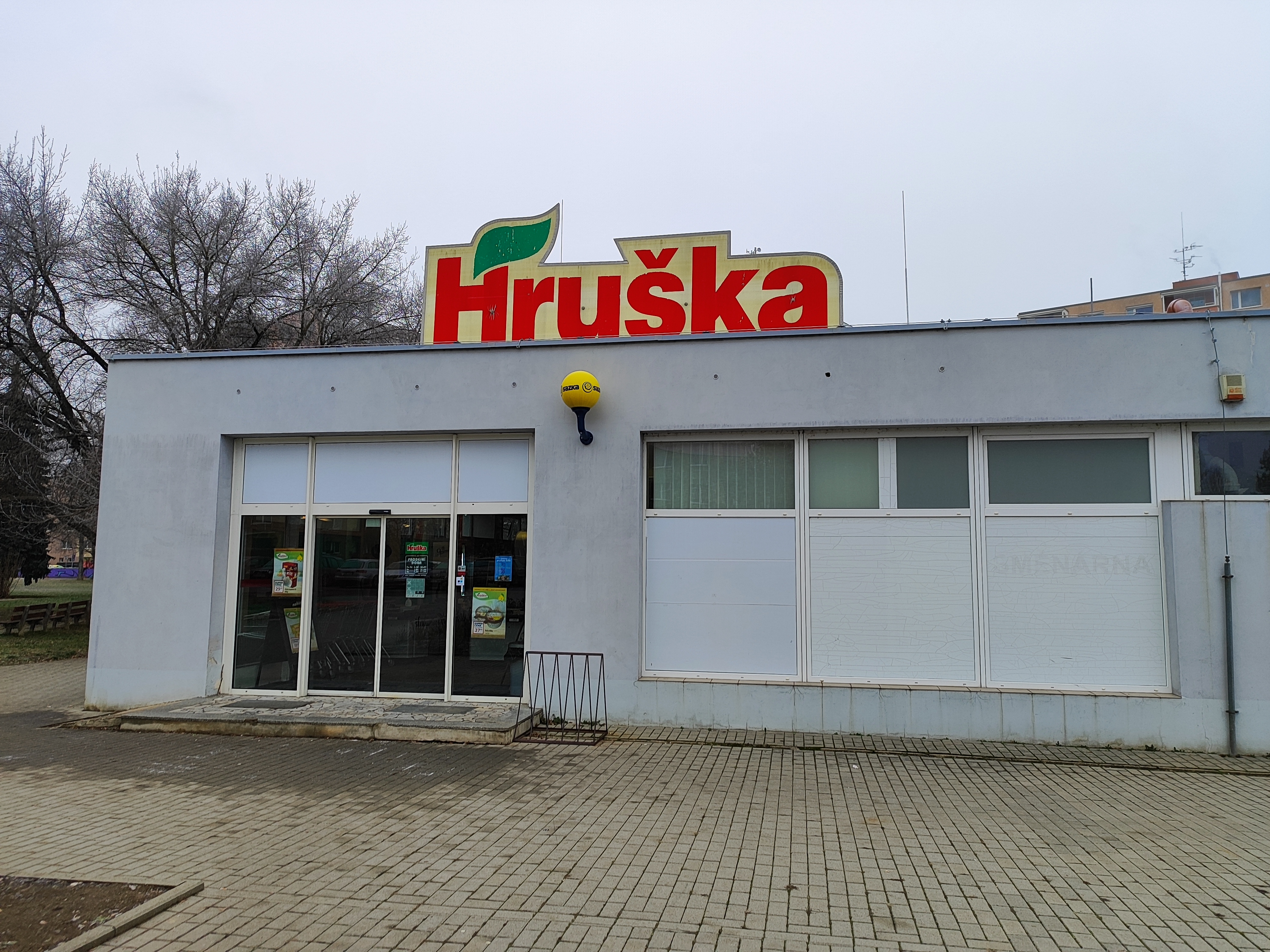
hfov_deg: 71.6
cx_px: 635
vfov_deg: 56.8
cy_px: 476
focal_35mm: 24
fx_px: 881
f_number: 1.89
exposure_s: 1/100
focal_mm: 5.89
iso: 64
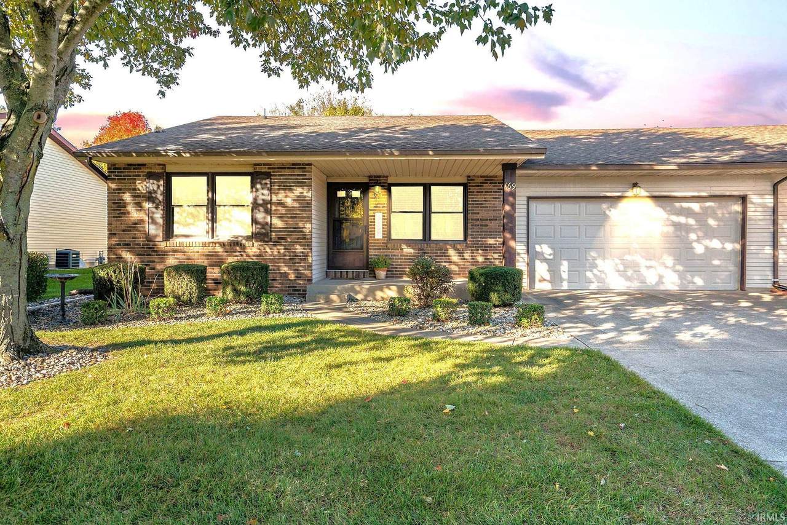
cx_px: 394
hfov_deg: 73.7
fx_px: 525
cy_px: 262
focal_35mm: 24
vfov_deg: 53.2
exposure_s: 1/160
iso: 400
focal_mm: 24
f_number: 8
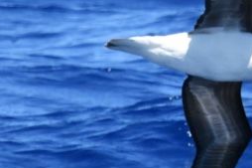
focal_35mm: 1891
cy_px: 73
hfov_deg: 1.1
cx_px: 238
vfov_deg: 0.7
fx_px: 13228
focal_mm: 600
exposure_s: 1/8000
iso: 2000
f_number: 6.3
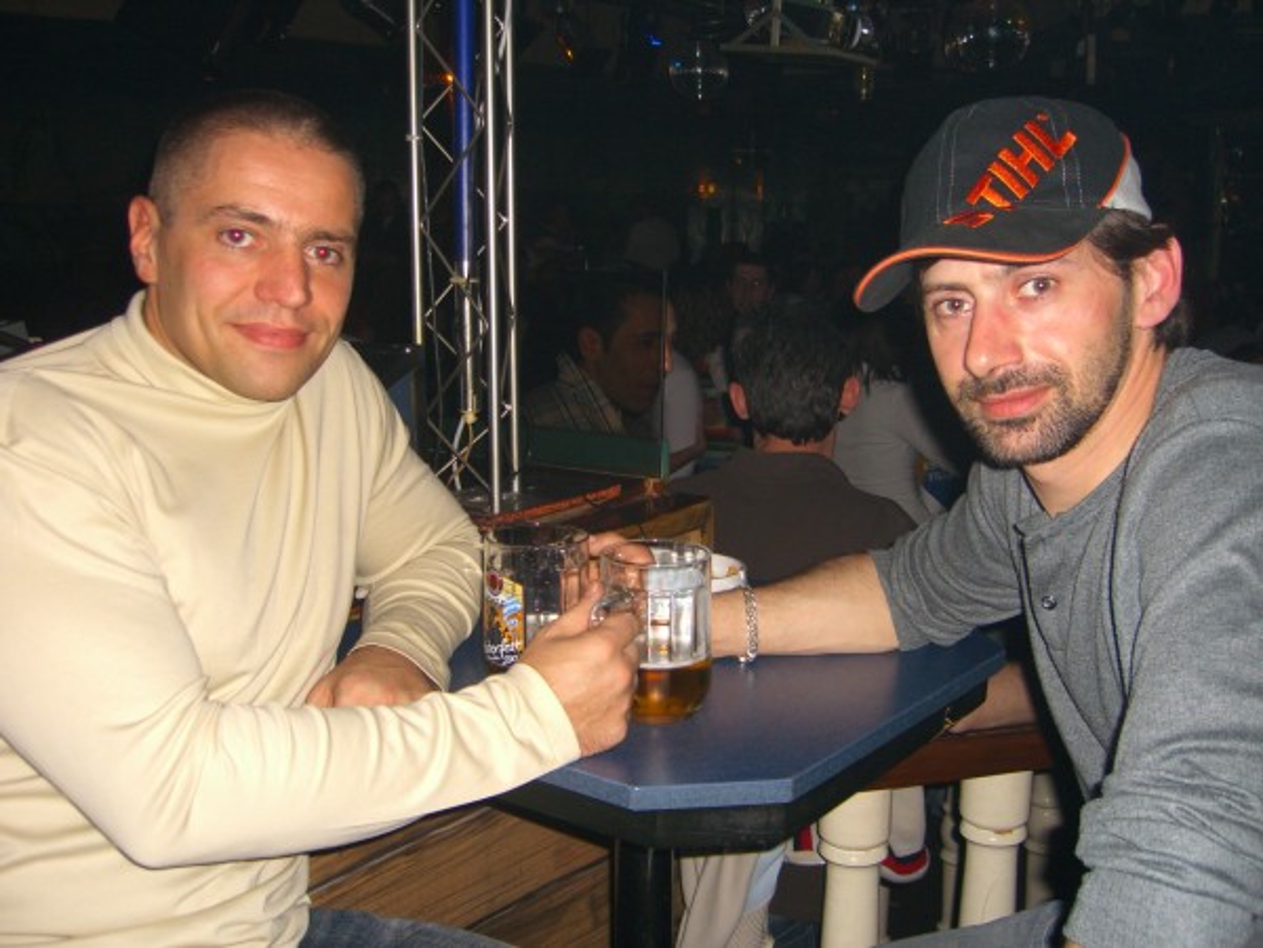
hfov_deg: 49.0
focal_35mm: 38
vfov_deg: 37.7
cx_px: 632
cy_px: 474
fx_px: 1386
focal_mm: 7.9
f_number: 2.8
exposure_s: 1/60
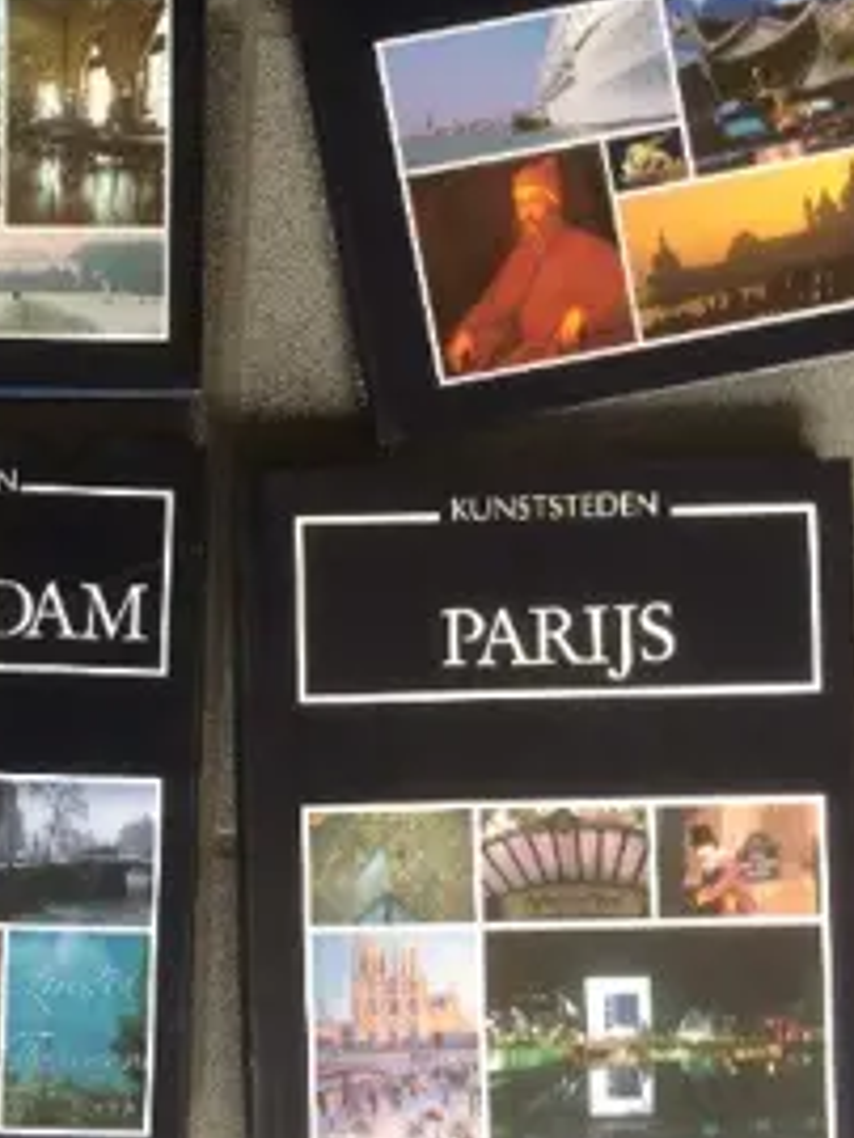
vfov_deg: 41.1
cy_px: 497
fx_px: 1512
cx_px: 207
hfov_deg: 31.0
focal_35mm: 46
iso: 40
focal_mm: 4.15
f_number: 2.2
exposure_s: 1/50
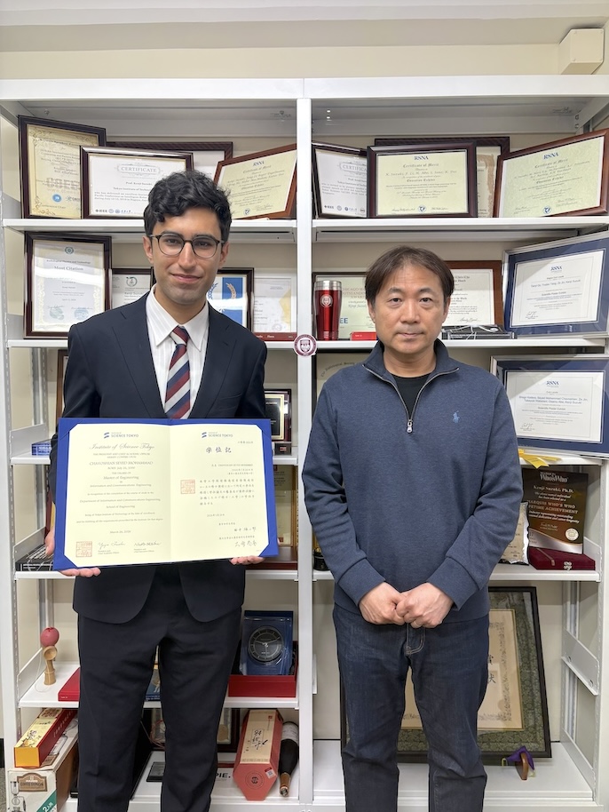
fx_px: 610
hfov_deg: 53.1
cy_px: 406
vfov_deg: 67.3
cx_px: 304
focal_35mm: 26
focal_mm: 5.96
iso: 100
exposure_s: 1/100
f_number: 1.6
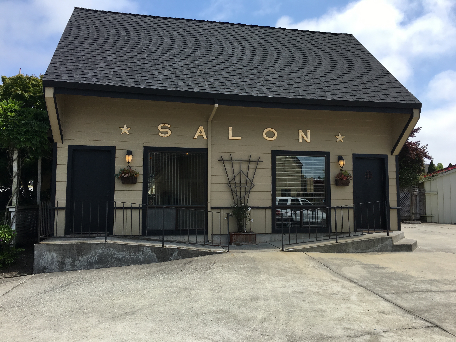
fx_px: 382
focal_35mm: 29
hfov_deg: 61.7
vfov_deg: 48.2
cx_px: 228
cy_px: 171
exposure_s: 1/1326
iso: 25
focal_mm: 4.15
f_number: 2.2
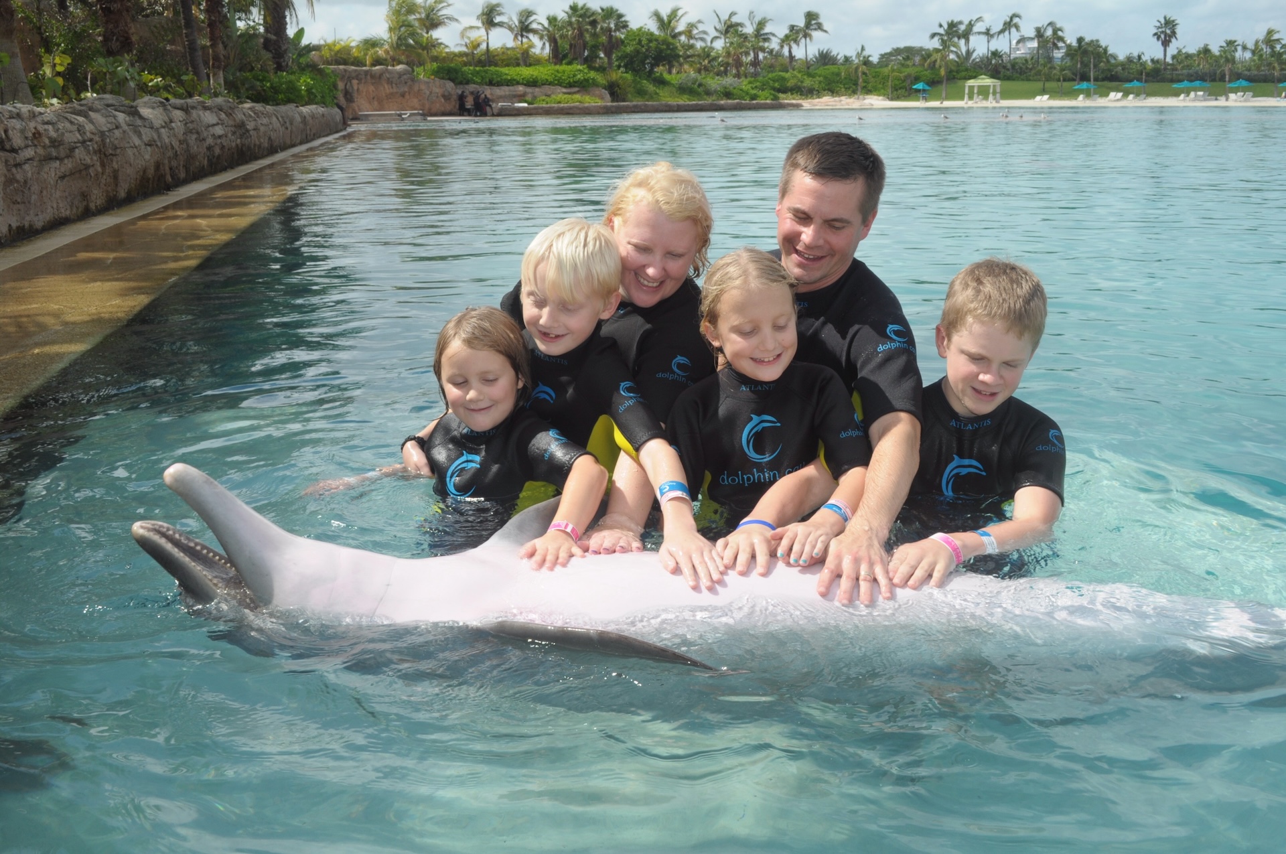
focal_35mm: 36
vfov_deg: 36.8
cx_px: 643
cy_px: 427
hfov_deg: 53.2
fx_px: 1284
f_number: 14
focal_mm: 24
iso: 200
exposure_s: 1/200
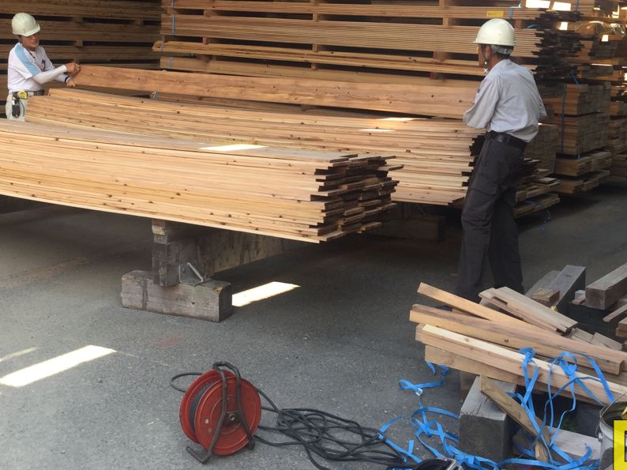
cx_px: 253
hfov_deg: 38.1
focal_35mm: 50
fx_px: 905
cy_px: 137
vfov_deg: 28.8
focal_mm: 3.3
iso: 25
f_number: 2.4
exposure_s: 1/120
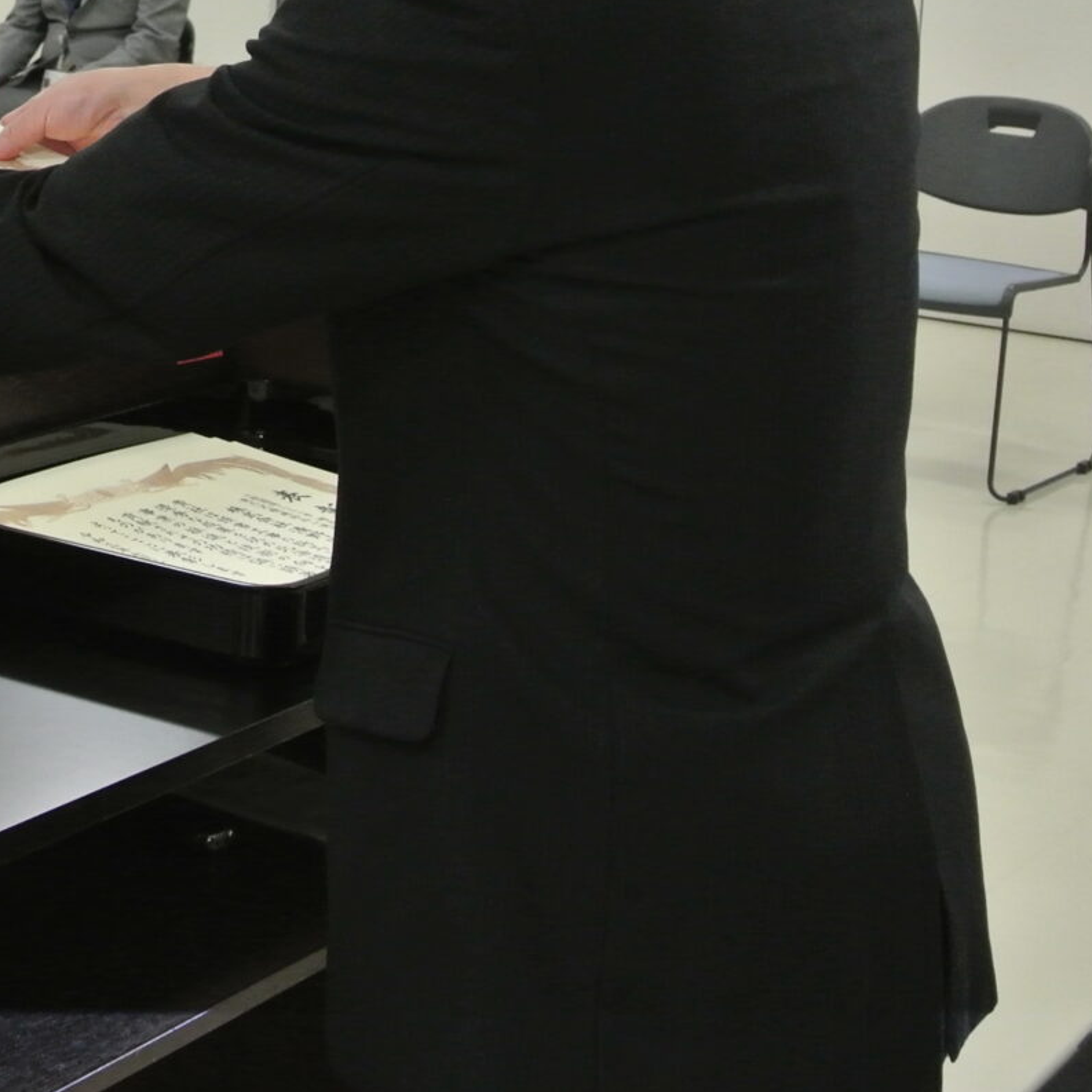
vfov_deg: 19.4
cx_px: -211
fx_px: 3141
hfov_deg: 18.7
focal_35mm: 88
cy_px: 149
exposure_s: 1/80
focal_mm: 15.1
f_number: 4.2
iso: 800
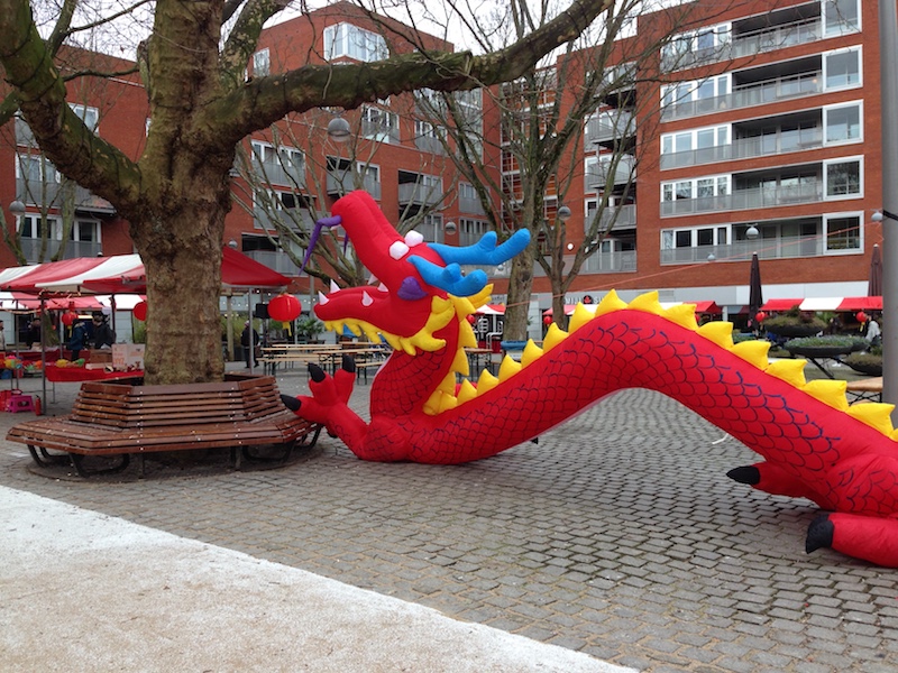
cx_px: 449
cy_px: 336
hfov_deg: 55.4
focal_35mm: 33
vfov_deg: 42.9
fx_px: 856
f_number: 2.4
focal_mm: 4.12
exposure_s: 1/146
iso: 50
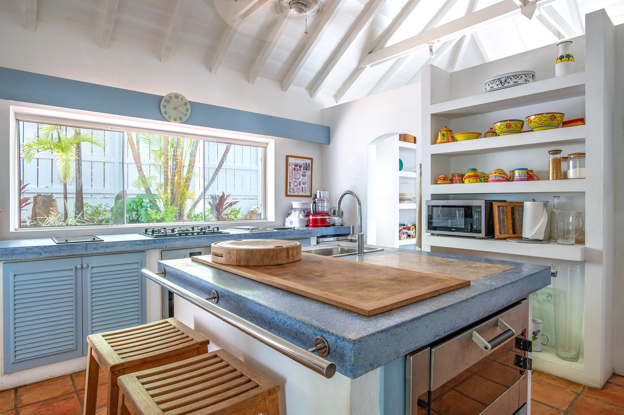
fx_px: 346
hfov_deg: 84.0
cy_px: 208
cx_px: 312
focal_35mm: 20
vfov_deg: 61.9
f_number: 11
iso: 400
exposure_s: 1/15
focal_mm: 20
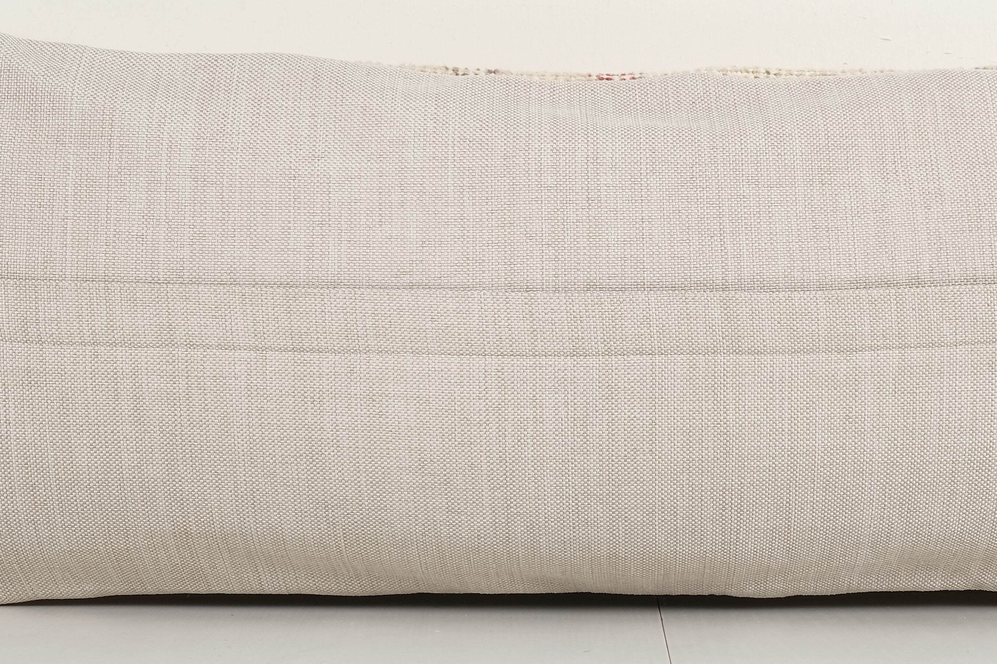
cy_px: 224
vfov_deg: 13.1
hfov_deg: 19.6
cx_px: 664
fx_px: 2880
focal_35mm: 104
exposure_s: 1/160
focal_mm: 30.2
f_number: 14
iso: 80
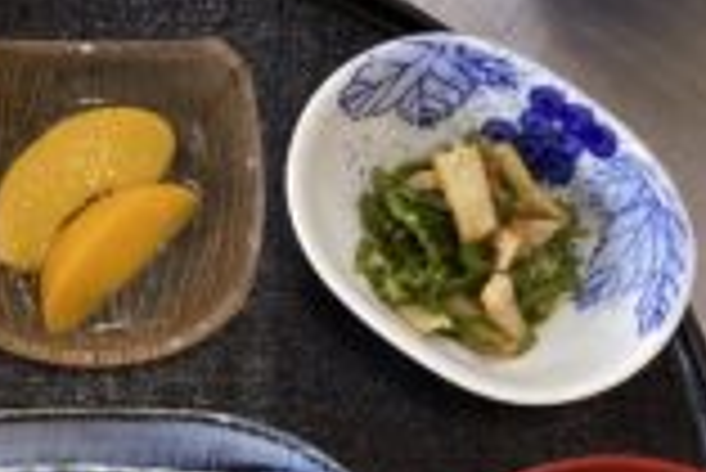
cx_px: 65
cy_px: 515
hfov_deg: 25.4
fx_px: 1511
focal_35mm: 77
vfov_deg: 17.2
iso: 200
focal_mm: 3.3
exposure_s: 1/60
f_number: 2.4
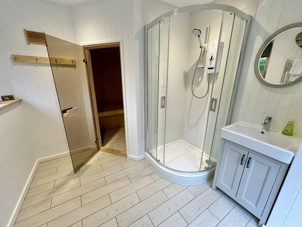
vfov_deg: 85.7
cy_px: 114
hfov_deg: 102.1
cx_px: 151
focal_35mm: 14
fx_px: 122
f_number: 2.2
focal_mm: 2.22
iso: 160
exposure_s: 1/100
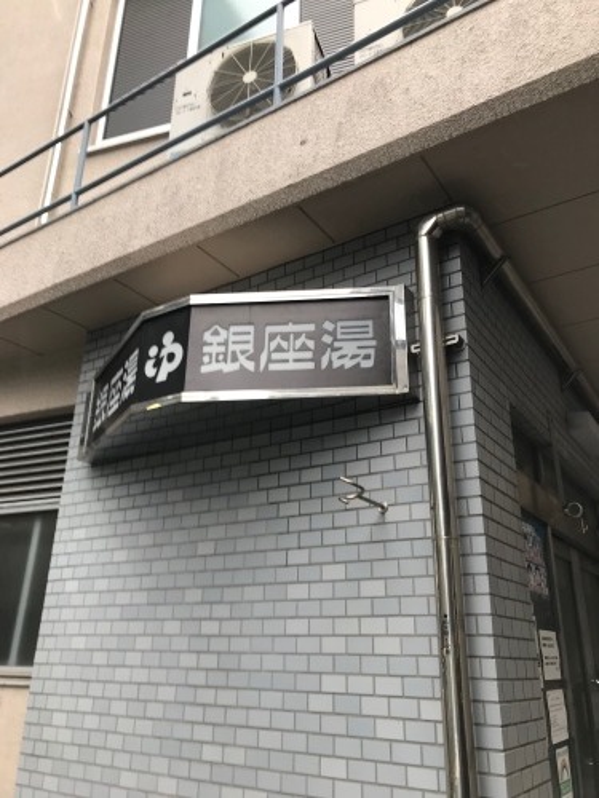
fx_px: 646
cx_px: 300
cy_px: 399
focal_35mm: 28
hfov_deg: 49.7
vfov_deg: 63.4
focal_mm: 3.99
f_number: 1.8
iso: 25
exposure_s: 1/60
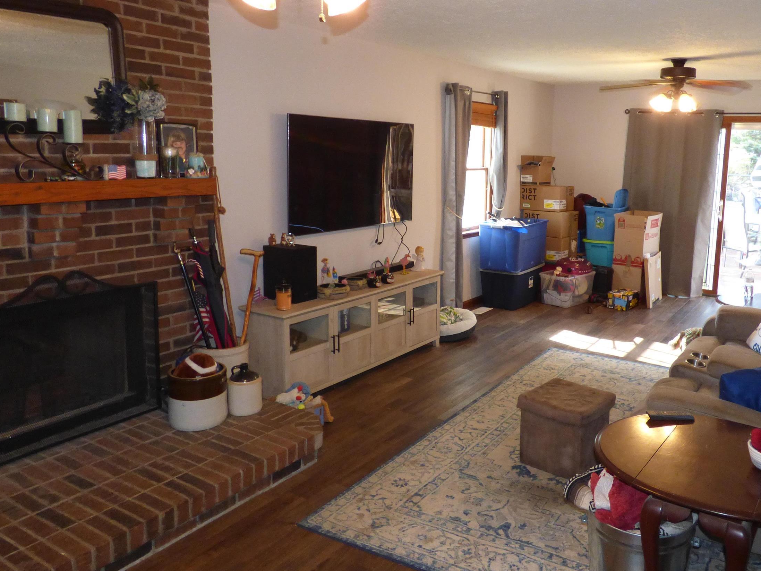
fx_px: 616
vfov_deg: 49.6
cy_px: 244
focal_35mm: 28
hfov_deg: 62.6
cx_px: 475
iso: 320
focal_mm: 3.58
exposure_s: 1/60
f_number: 2.8
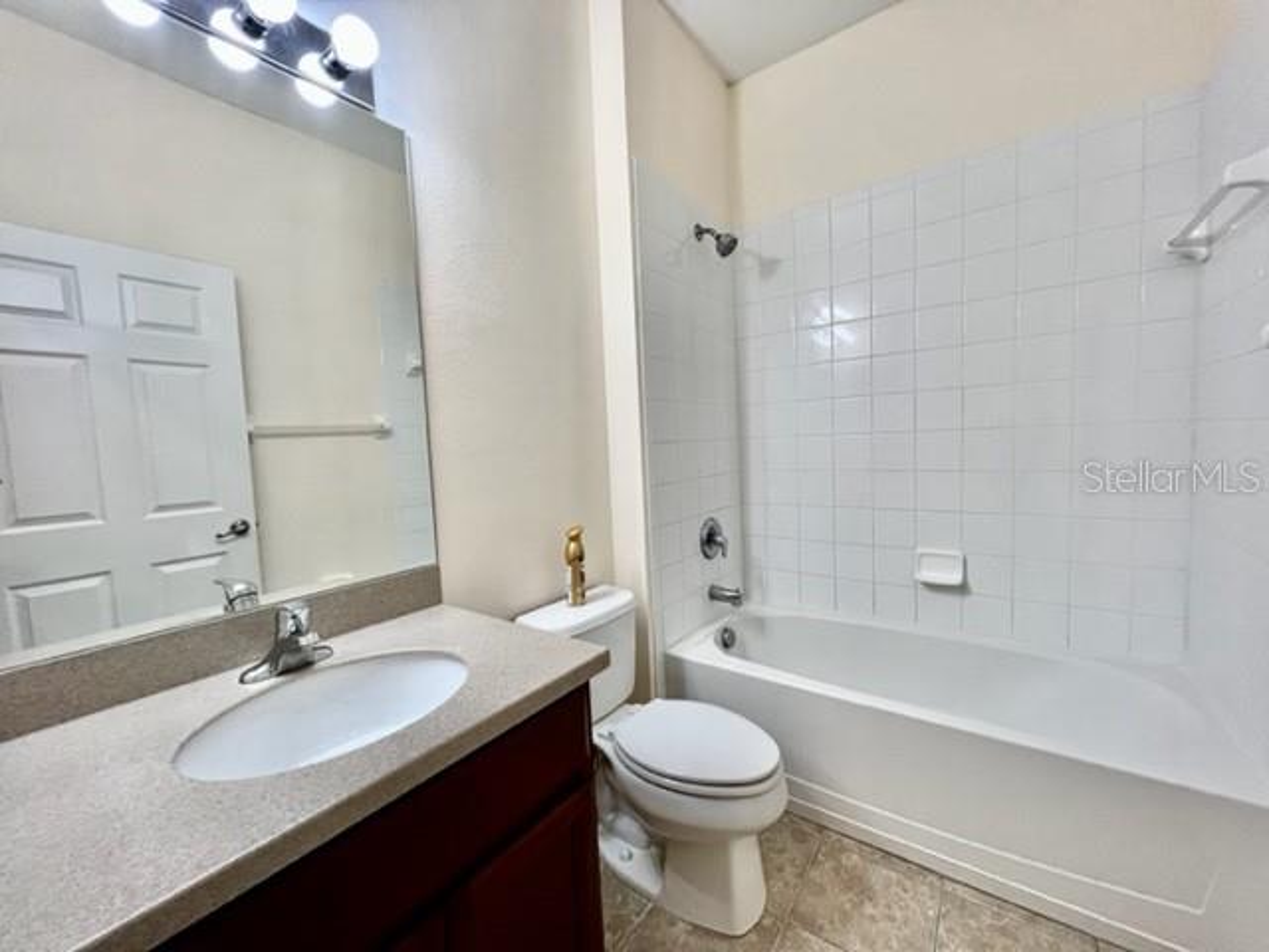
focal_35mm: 13
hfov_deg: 106.2
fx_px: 477
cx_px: 634
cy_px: 476
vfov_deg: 89.9
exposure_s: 1/120
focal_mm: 1.57
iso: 160
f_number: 1.8
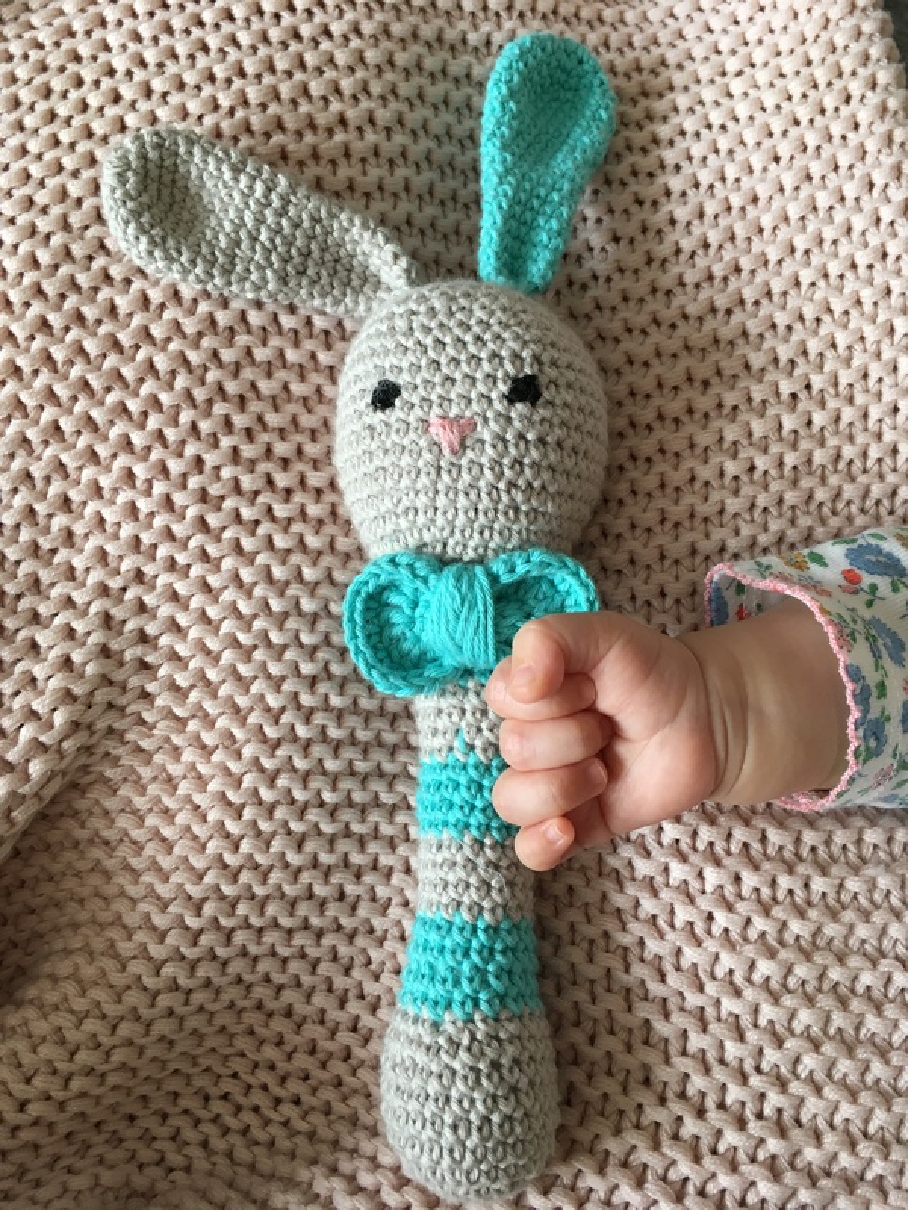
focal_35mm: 29
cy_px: 605
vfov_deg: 61.7
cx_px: 454
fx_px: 1014
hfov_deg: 48.2
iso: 50
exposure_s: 1/33
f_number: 2.2
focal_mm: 4.15
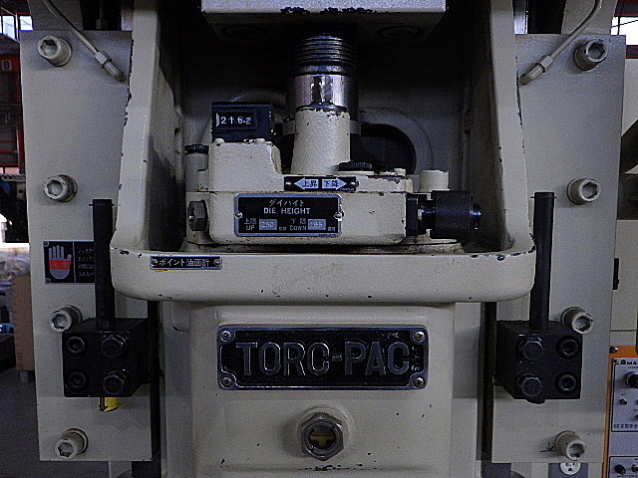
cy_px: 239
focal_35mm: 28
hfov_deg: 63.4
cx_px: 319
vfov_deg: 49.7
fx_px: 516
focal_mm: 5
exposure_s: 1/45
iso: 200
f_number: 3.5
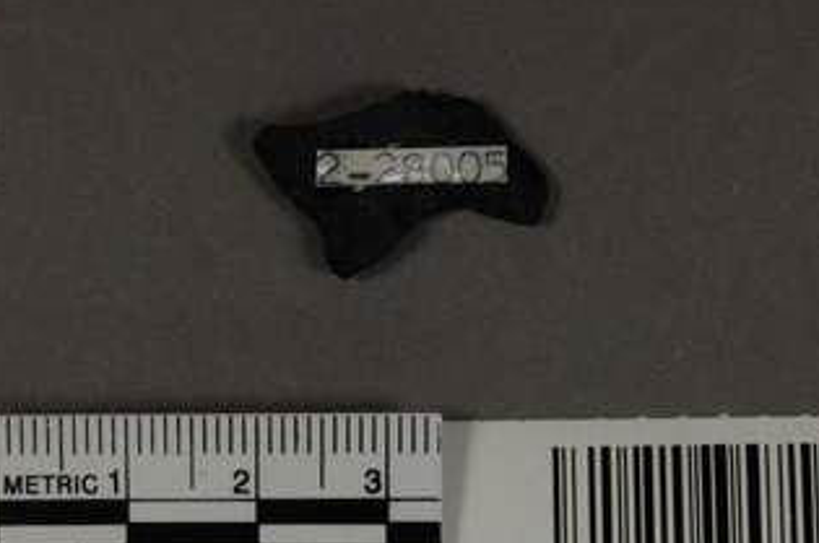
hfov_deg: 14.3
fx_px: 3268
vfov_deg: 9.5
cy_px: 461
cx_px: 490
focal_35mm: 144
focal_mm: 55
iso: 200
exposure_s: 1/10
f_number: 25
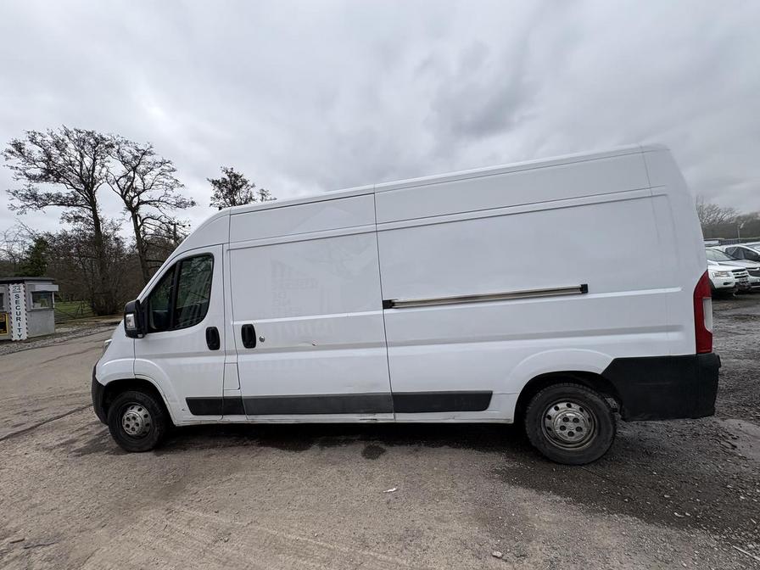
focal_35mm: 14
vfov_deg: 85.7
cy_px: 285
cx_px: 380
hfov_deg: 102.1
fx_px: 307
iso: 40
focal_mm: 2.22
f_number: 2.2
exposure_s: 1/944
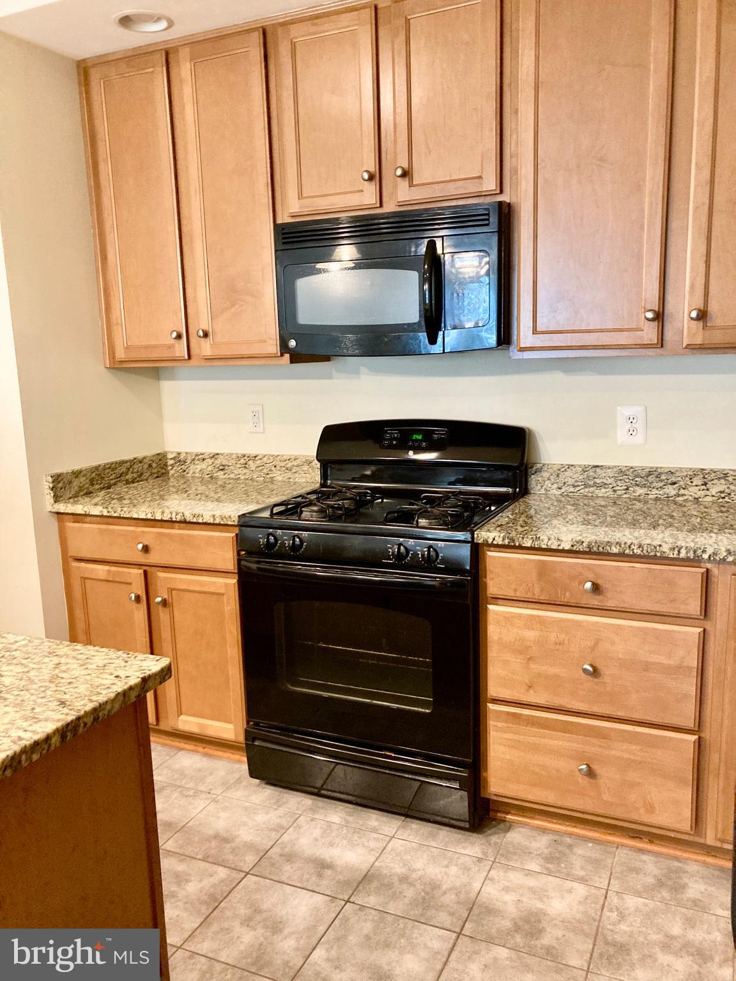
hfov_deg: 49.7
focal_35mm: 28
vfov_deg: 63.4
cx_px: 368
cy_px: 490
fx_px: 794
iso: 320
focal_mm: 3.99
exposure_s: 1/40
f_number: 1.8
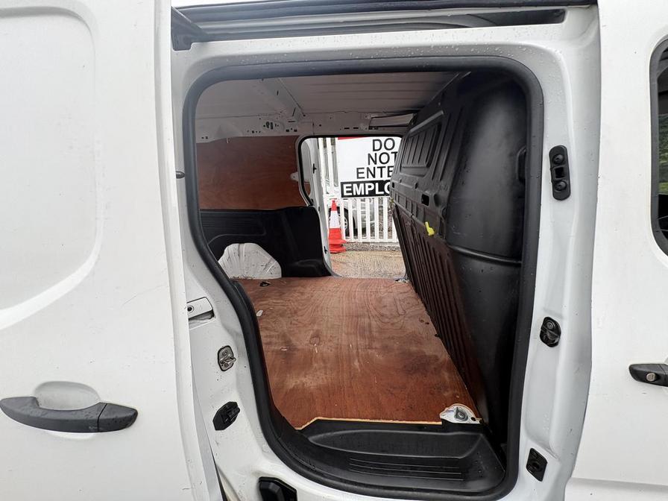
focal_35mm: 14
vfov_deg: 85.7
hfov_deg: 102.1
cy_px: 250
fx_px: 270
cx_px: 334
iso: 50
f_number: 2.2
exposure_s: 1/99
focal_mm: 2.22
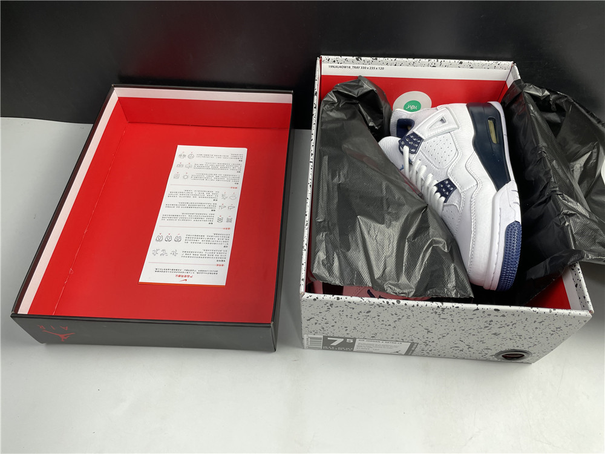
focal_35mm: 26
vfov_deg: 53.1
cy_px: 227
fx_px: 454
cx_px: 302
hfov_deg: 67.3
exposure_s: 1/100
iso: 64
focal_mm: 4.2
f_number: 1.6
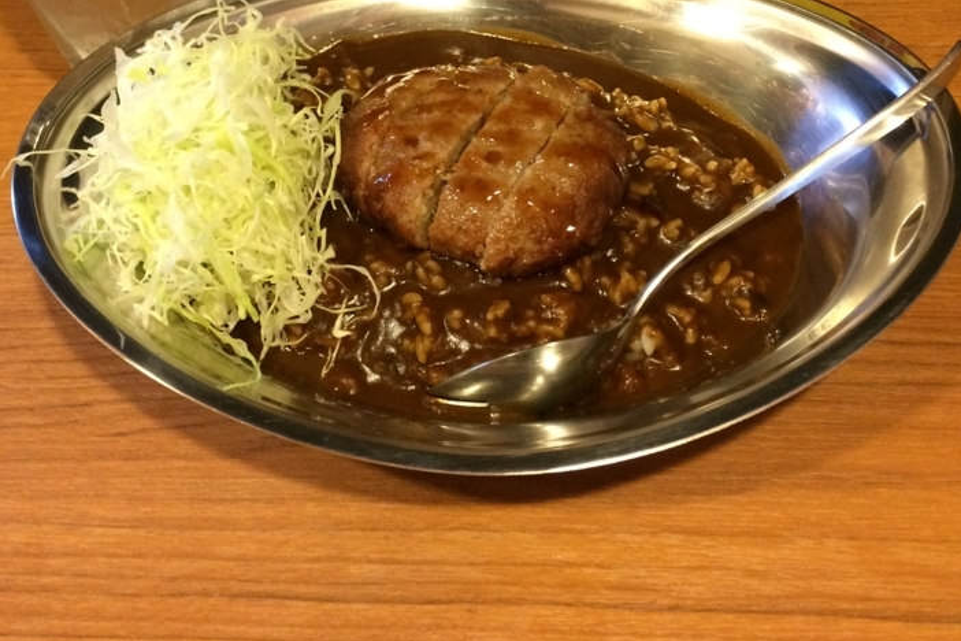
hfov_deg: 44.5
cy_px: 53
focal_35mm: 44
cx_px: 438
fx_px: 1174
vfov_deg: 29.2
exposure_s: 1/24
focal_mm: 4.15
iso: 320
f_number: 2.2
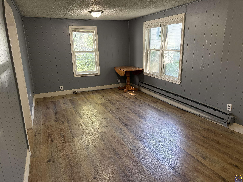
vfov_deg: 56.8
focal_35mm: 24
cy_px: 91
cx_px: 122
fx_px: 168
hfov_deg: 71.6
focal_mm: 6.76
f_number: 1.78
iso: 250
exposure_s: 1/120
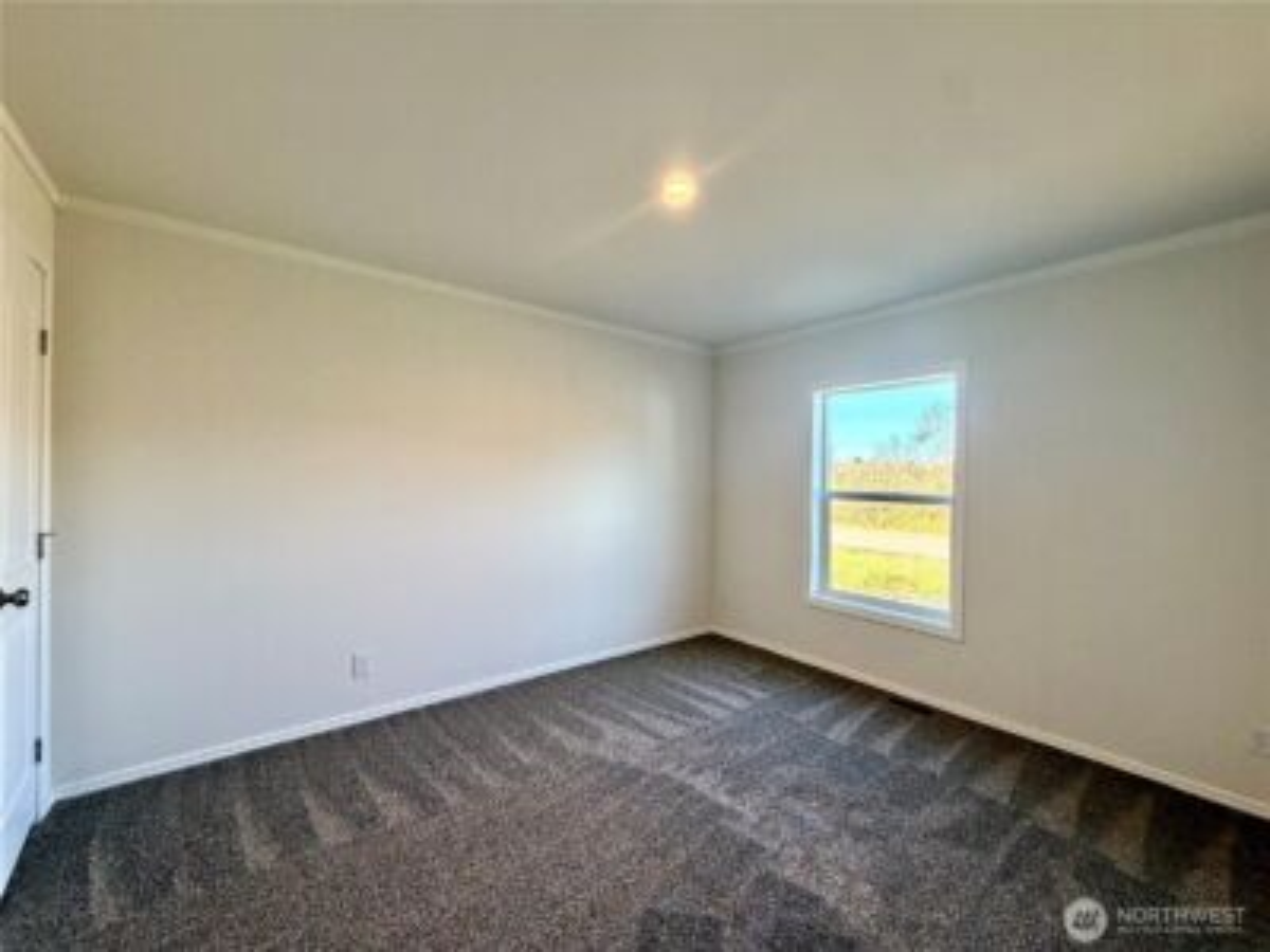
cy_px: 476
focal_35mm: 14
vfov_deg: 85.7
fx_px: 514
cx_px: 635
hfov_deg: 102.1
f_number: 2.2
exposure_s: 1/120
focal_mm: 2.22
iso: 250
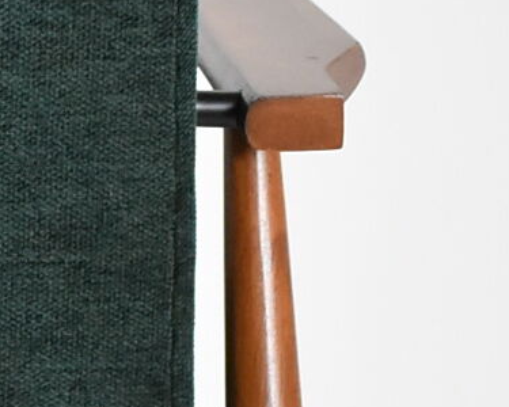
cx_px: -318
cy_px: 373
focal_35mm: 270
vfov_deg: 5.7
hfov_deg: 7.0
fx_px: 4067
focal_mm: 24
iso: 1800
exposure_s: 1/125
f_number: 4
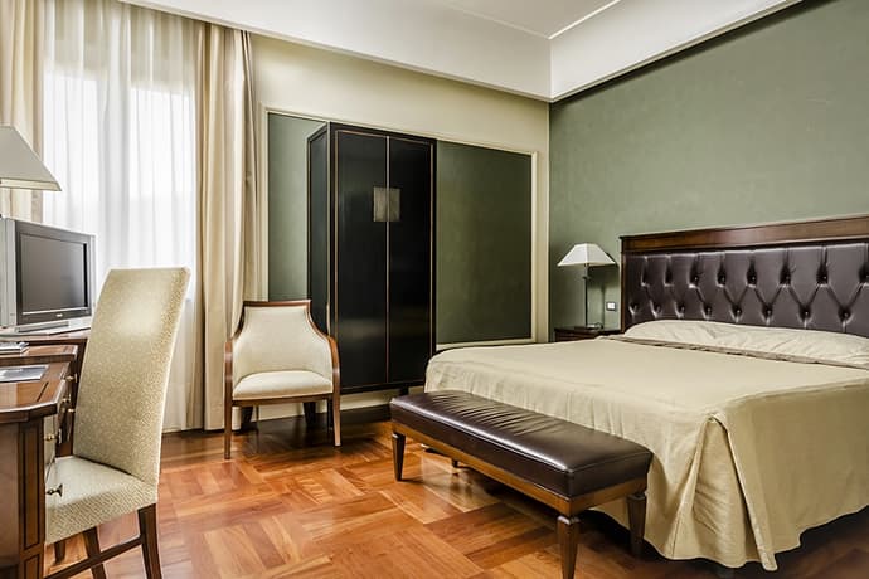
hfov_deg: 81.2
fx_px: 507
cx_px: 434
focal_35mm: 21
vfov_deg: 59.5
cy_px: 290
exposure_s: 1/10
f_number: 7.1
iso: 200
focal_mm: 14
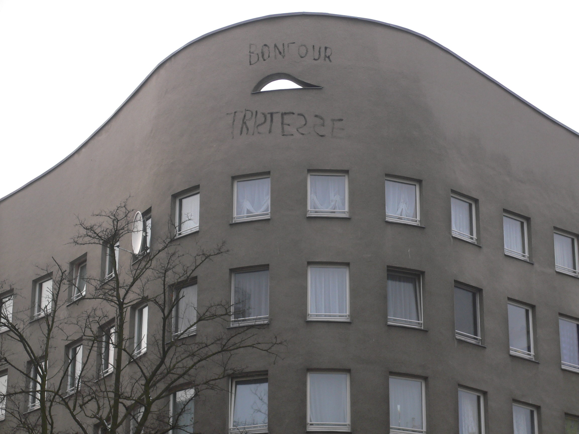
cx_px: 290
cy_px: 217
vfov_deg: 14.1
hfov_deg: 18.7
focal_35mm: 105
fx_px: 1756
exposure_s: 1/250
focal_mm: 17.4
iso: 64
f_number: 5
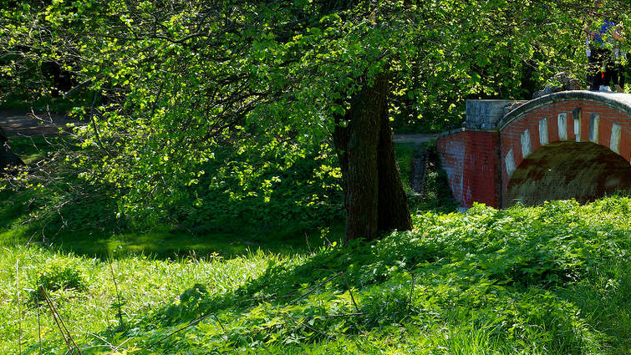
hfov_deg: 20.5
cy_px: 75
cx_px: 577
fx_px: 1706
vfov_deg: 11.8
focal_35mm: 102
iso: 100
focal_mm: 35
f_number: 8
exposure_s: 1/125
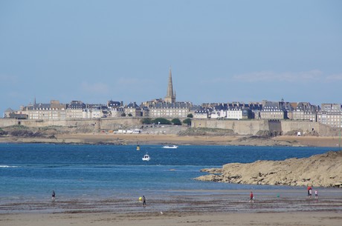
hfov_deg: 6.9
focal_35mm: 300
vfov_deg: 4.6
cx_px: 171
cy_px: 113
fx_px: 2845
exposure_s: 1/320
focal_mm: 200
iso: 100
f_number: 9
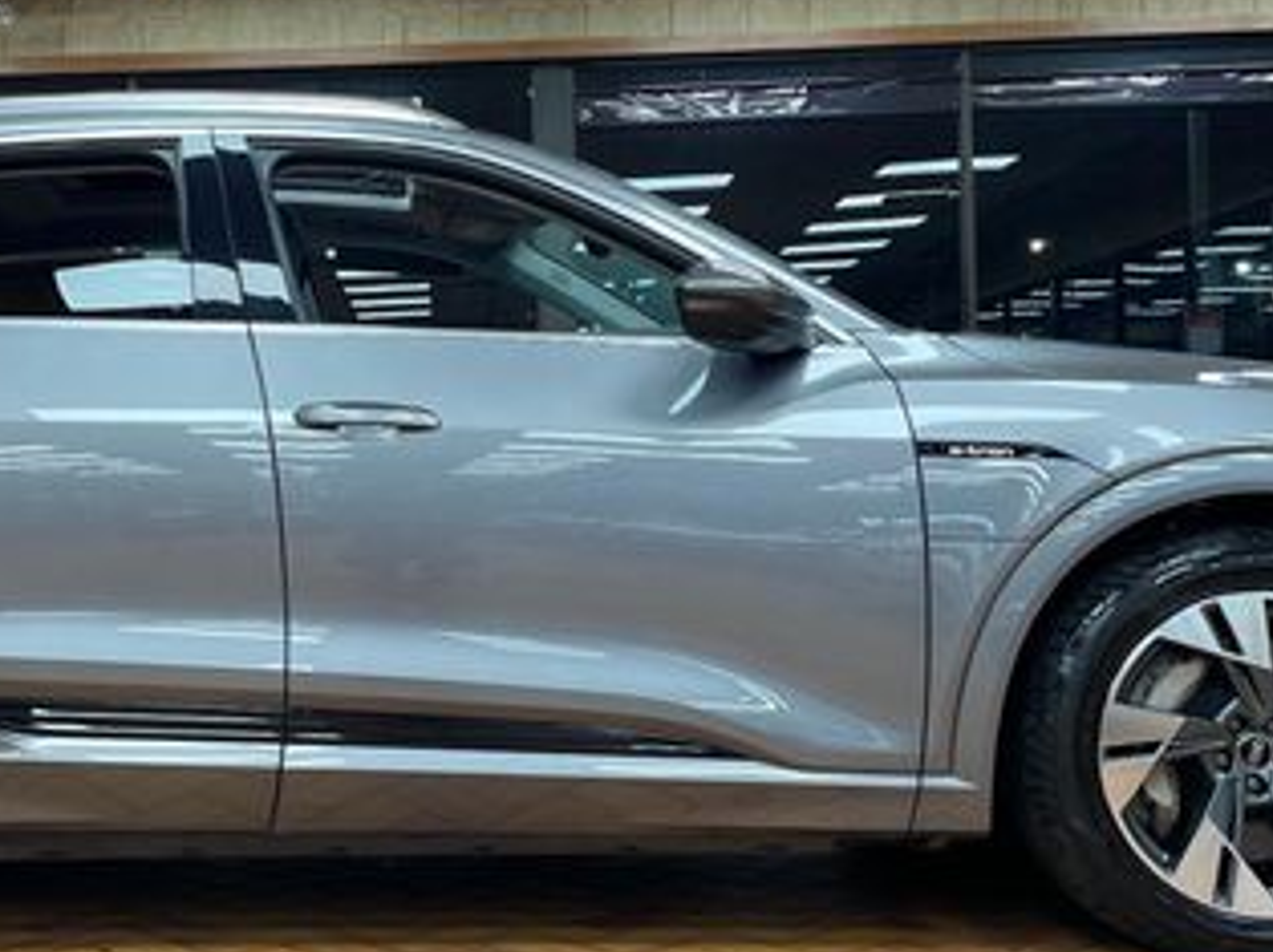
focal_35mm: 53
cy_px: 458
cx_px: 377
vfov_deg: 27.5
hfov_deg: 35.7
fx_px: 1948
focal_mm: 4.2
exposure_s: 1/60
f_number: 1.6
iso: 80
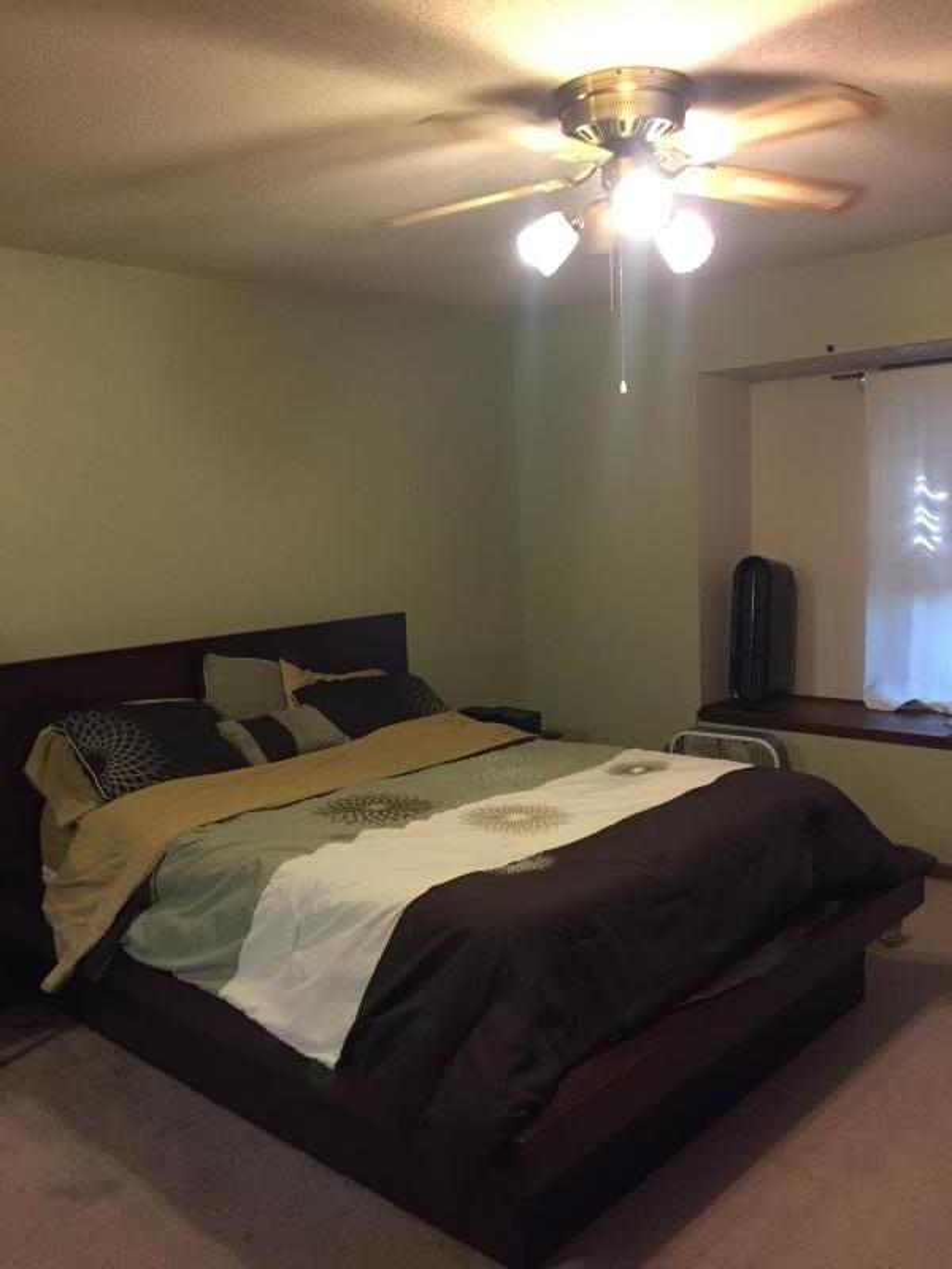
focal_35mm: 29
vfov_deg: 61.7
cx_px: 476
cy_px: 634
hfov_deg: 48.2
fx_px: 1063
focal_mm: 4.15
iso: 250
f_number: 2.2
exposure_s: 1/30
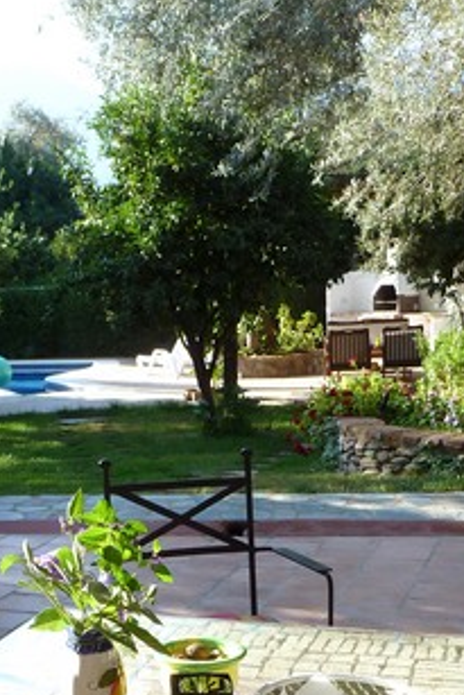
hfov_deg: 22.0
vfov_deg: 32.1
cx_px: 88
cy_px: 543
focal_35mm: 61
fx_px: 1178
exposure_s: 1/100
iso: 100
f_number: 3.5
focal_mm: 4.3
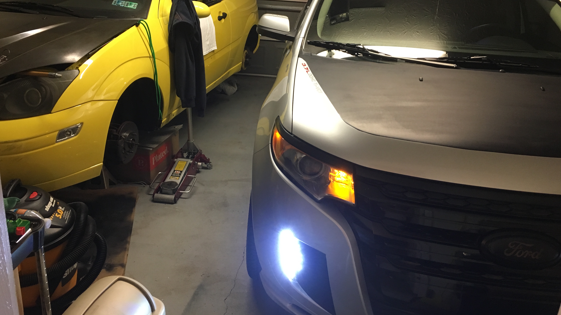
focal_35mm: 32
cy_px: 110
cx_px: 280
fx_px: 476
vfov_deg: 36.4
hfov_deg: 61.0
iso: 125
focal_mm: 4.15
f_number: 2.2
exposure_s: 1/30
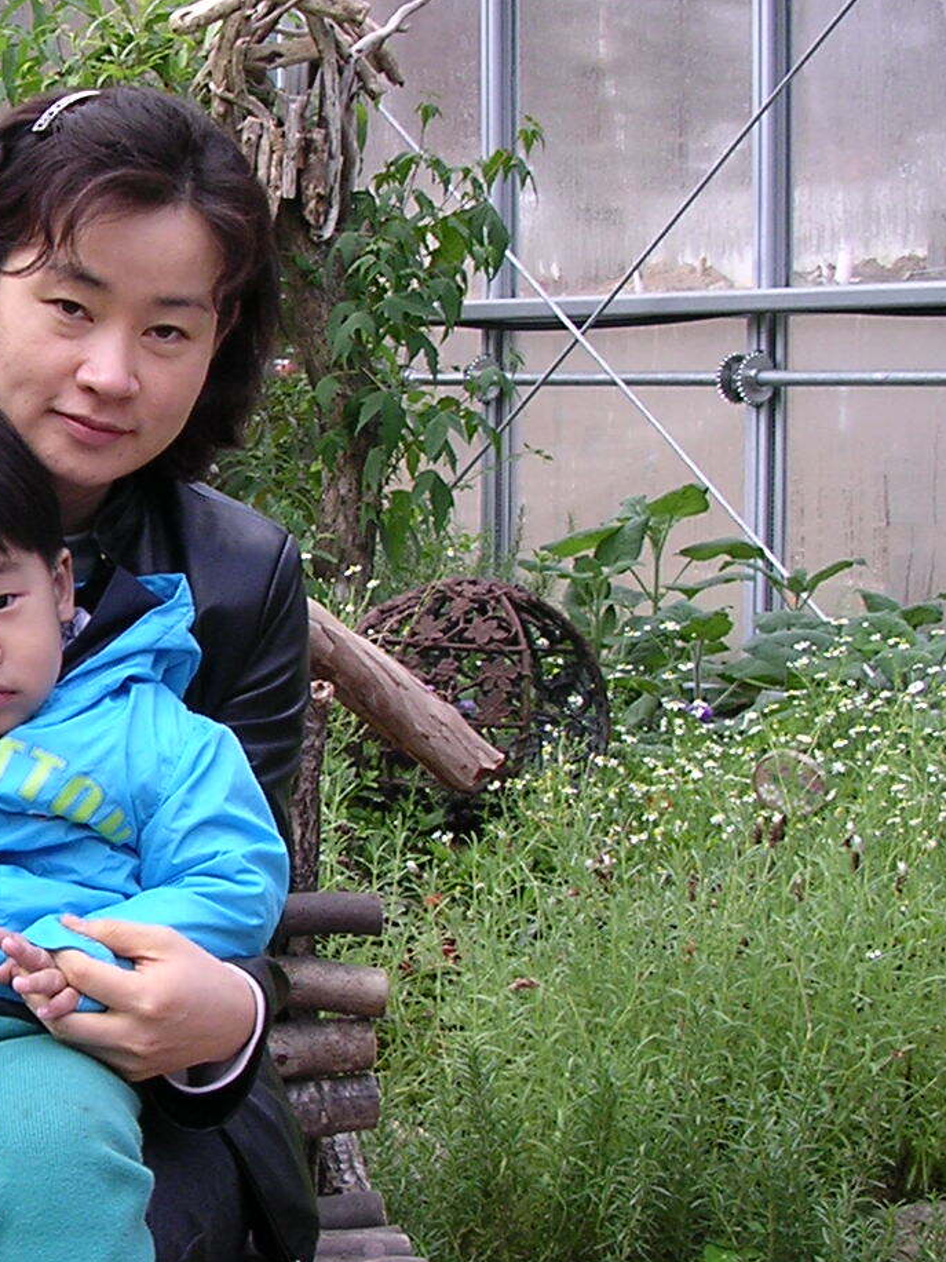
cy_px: 681
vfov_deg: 23.0
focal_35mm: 85
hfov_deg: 16.6
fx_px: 3097
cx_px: -219
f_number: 2.8
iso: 100
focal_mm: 5.8
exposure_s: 1/116
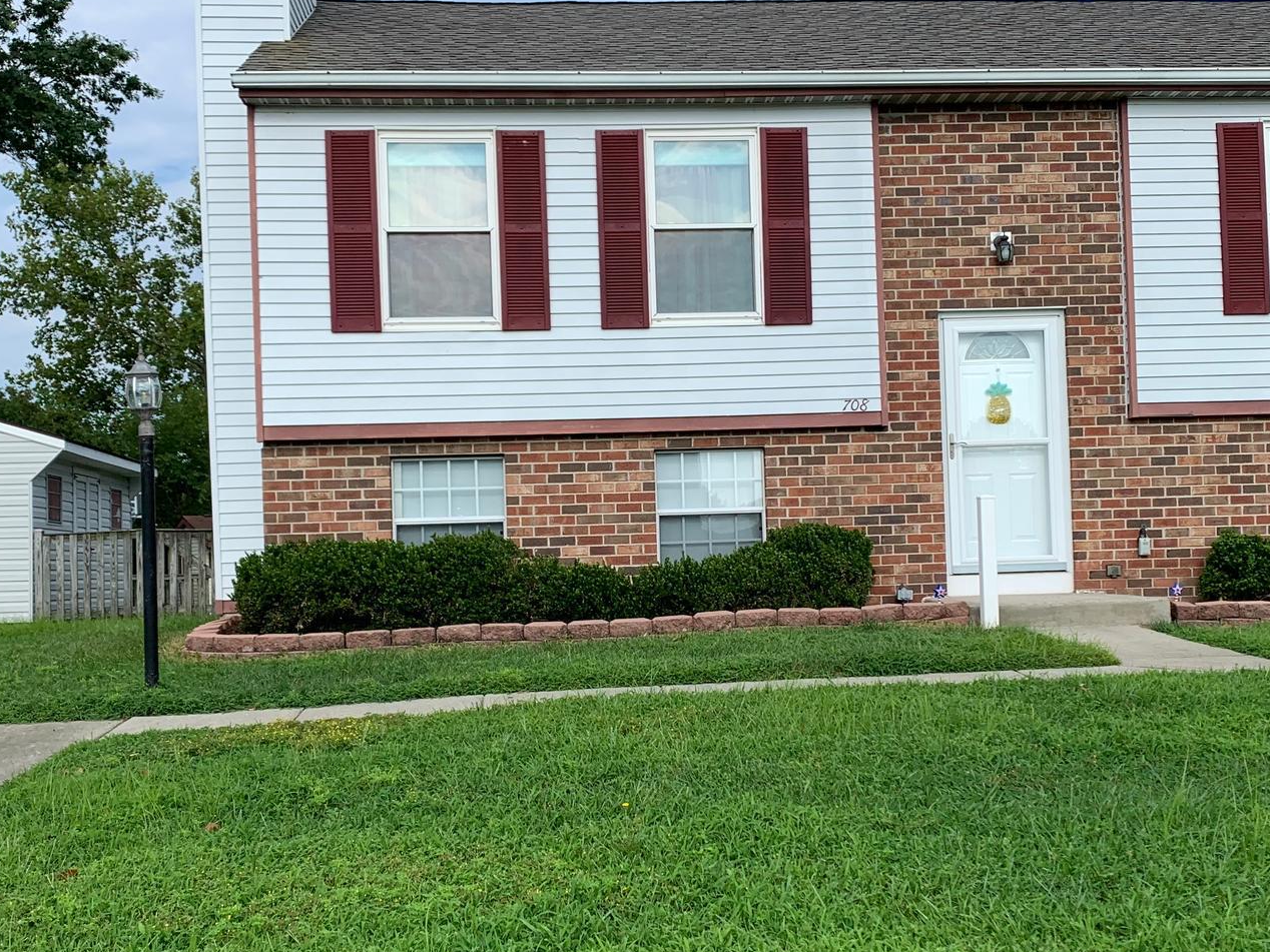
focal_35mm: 42
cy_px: 531
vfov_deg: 34.3
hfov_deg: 44.8
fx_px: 1541
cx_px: 677
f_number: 1.8
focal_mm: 4.25
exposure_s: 1/1845
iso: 25
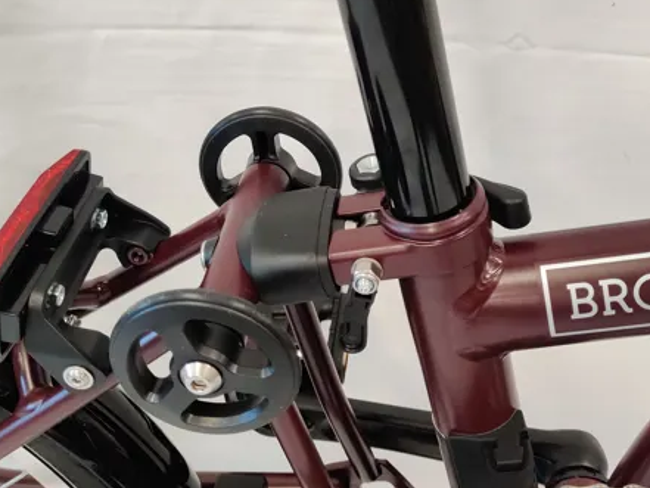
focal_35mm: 49
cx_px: 392
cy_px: 175
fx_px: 920
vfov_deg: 29.5
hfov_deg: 38.7
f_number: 1.65
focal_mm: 4.75
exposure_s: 1/50
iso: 800
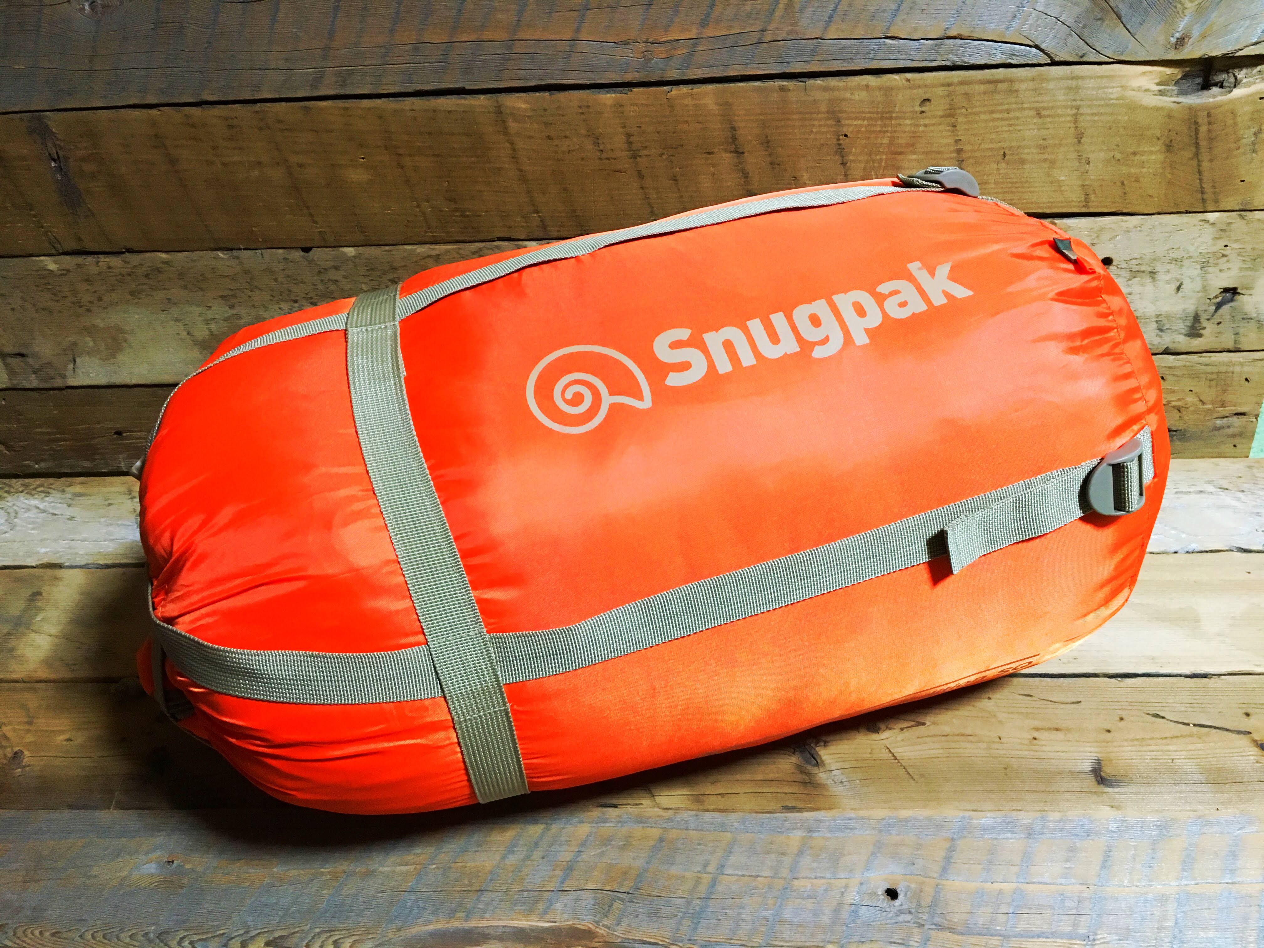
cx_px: 632
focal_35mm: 29
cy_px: 474
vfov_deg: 48.2
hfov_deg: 61.7
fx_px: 1059
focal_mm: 4.15
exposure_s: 1/17
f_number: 2.2
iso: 200
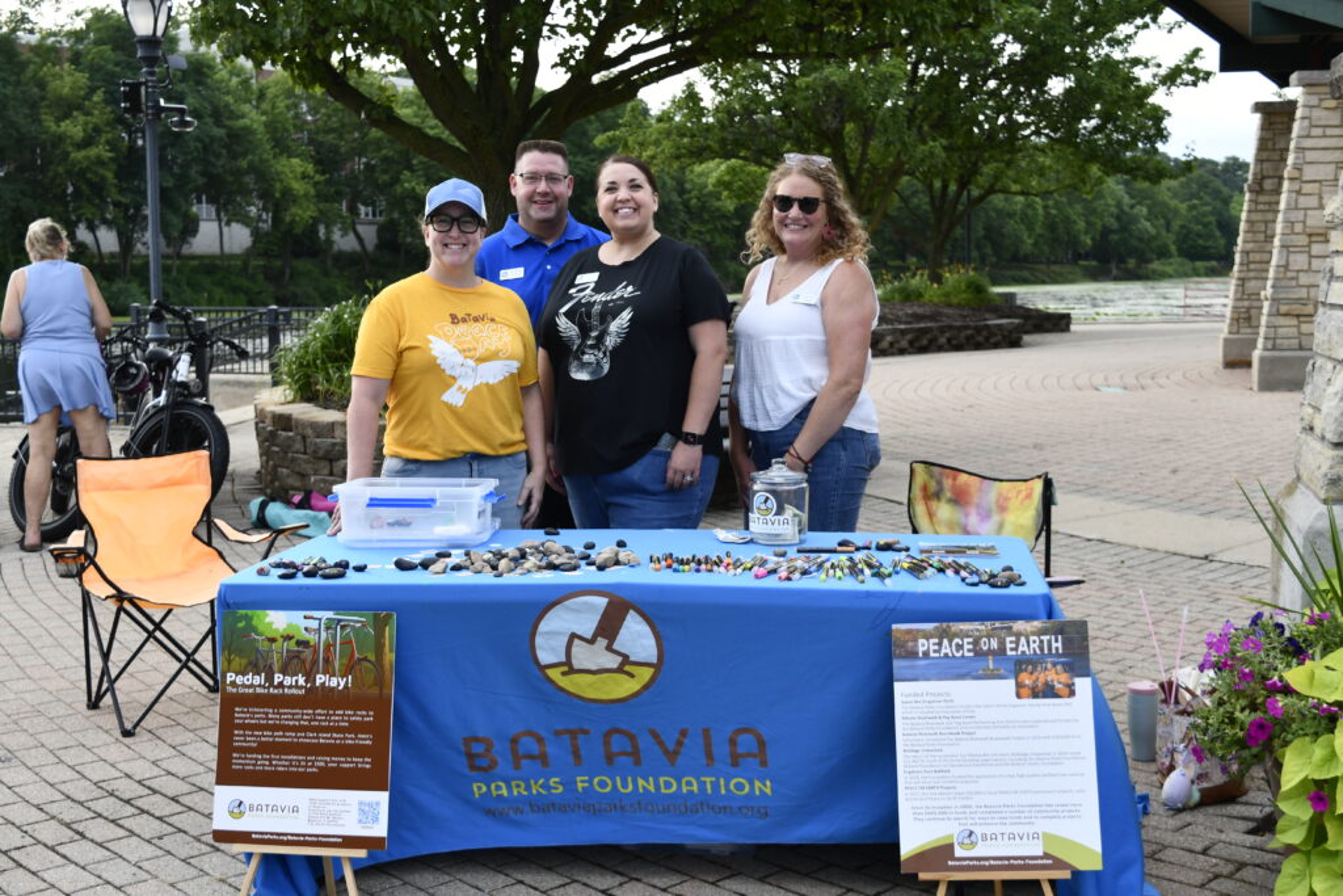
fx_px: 1716
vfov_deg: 29.3
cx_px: 672
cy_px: 448
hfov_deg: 42.7
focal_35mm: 46
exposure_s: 1/250
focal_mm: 31
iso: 320
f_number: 5.6
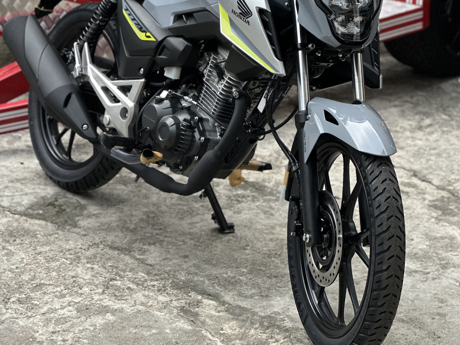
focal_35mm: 103
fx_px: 1369
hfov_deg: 19.1
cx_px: 230
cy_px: 74
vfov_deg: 14.3
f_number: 2.8
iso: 200
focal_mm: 9
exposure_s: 1/120
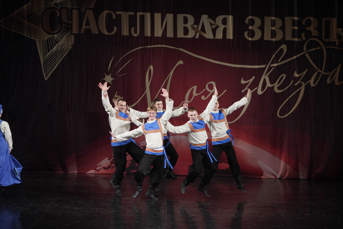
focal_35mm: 135
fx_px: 1286
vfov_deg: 10.2
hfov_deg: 15.2
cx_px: 172
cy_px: 114
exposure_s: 1/500
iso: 2000
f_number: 2.8
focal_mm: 135
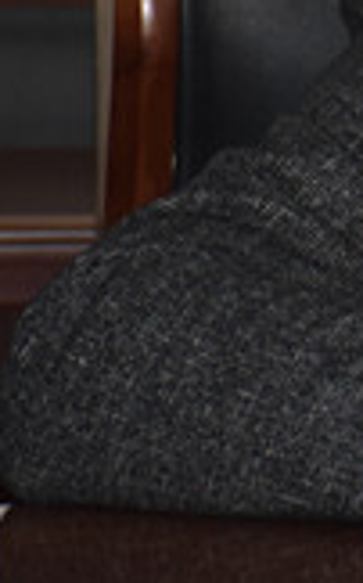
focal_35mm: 792
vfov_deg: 2.7
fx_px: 12551
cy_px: -52
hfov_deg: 1.6
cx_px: 1021
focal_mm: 105
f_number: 5.6
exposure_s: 1/60
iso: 500
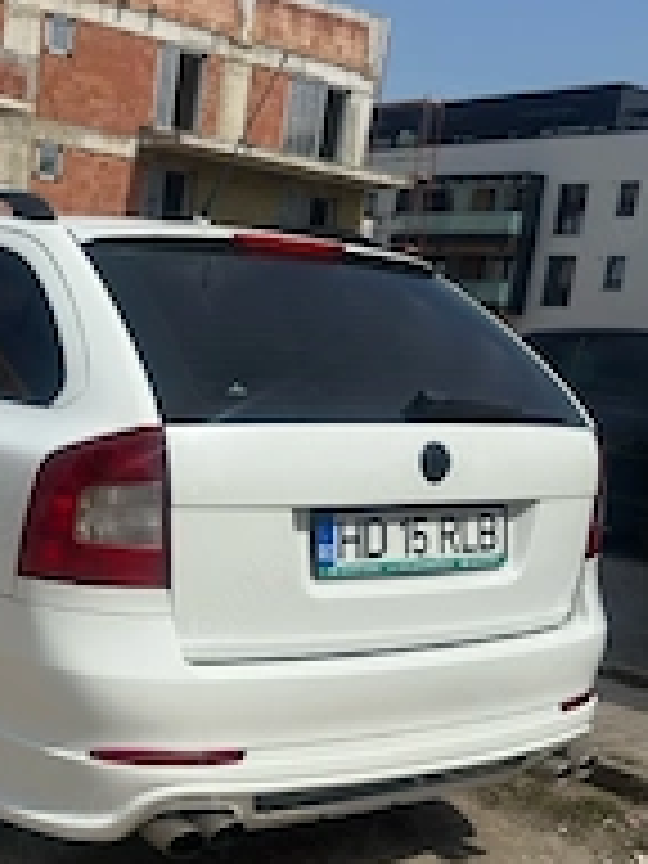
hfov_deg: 28.0
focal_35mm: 50
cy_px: 594
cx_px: 68
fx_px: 1248
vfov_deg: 37.7
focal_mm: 6.86
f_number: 1.78
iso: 100
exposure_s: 1/11628
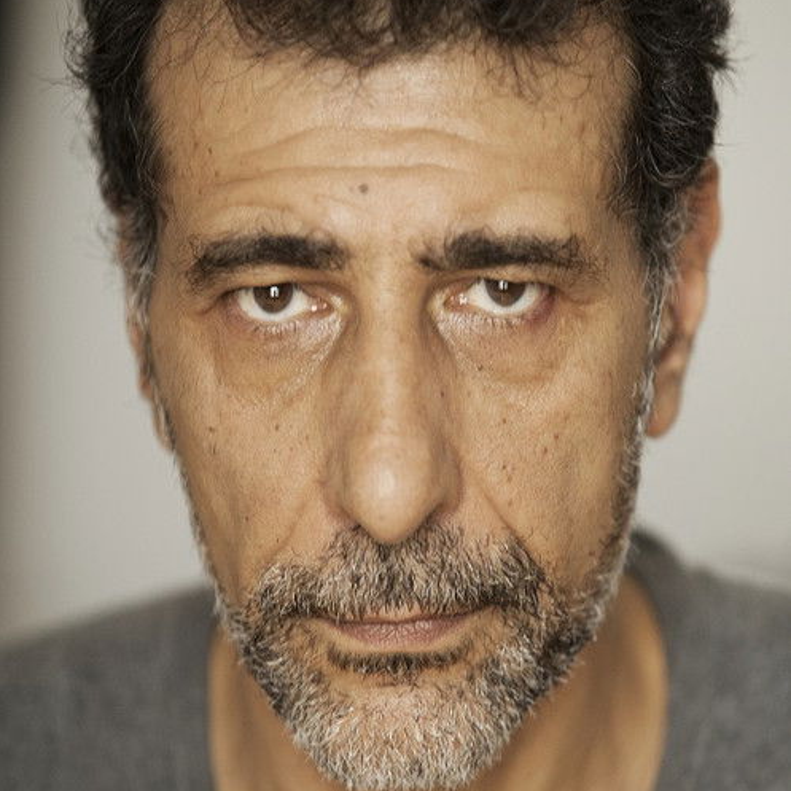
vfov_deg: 10.1
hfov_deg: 10.1
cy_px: 294
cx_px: 396
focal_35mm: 173
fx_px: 4473
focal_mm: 135
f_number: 2.8
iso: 640
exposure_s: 1/200
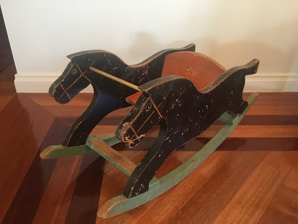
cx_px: 149
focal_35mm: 29
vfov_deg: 48.2
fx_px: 250
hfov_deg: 61.7
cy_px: 112
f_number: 2.2
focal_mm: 4.15
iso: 200
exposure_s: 1/25
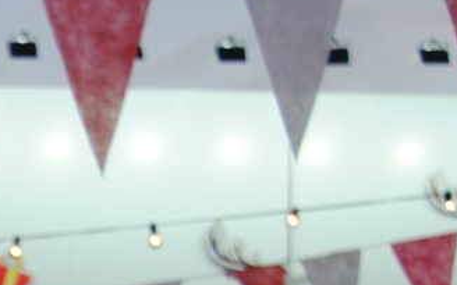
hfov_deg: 10.5
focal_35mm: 188
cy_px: 708
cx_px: -369
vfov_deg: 6.6
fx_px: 2341
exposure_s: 1/60
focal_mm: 26
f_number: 4
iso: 200
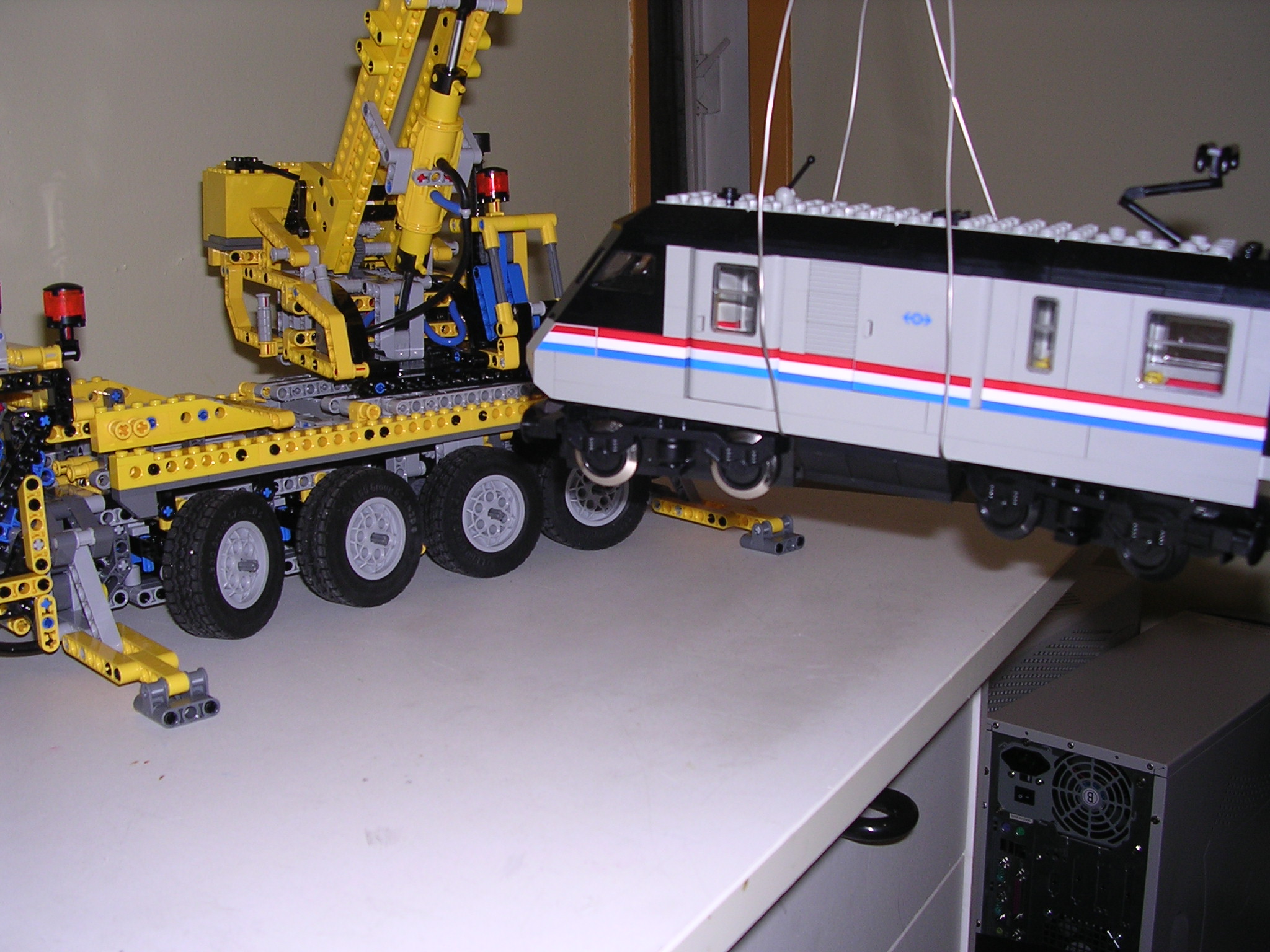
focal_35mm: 38
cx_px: 635
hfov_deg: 49.0
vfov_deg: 37.7
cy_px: 476
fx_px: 1394
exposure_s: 1/60.1
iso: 100
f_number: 2.8
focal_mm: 5.8
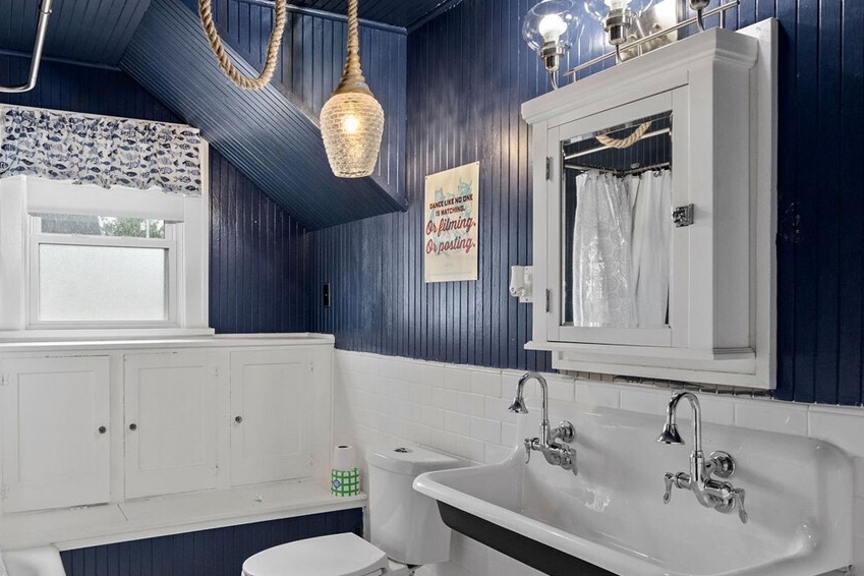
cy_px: 318
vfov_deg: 46.3
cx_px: 321
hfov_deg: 64.5
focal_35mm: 28
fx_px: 672
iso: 1000
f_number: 5
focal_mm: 14
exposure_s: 1/15
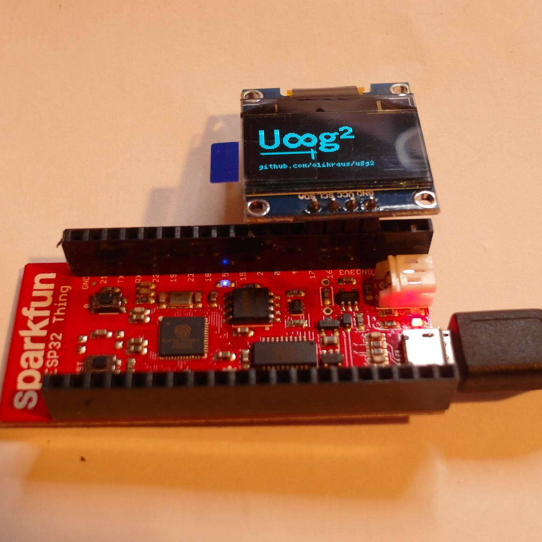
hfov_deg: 37.5
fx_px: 797
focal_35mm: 45
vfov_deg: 37.6
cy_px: 270
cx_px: 299
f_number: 2.9
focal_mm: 8
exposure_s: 1/90
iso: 200
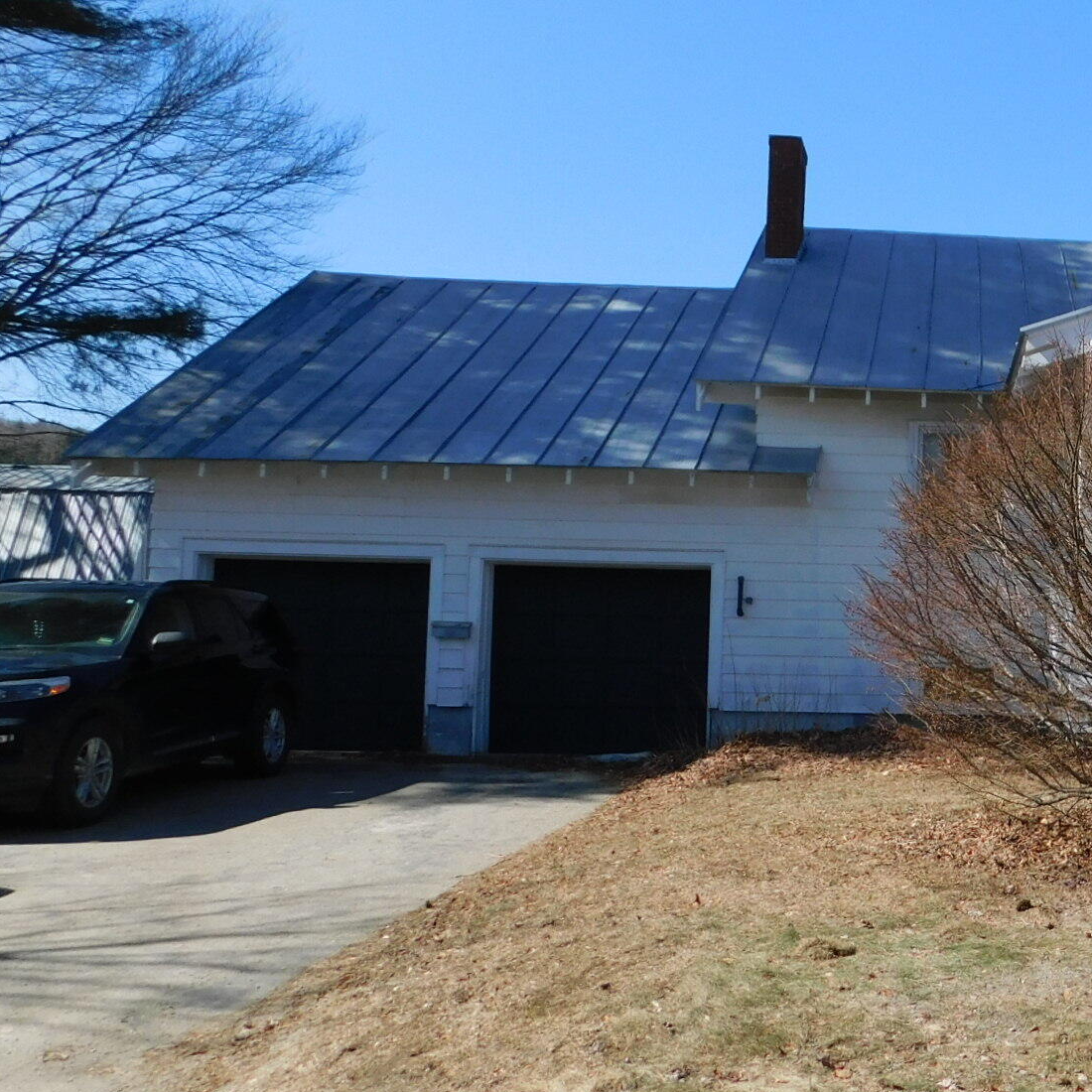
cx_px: 1109
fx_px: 1499
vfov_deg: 40.0
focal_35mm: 42
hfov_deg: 35.8
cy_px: 552
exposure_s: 1/1250
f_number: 3
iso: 125
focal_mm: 4
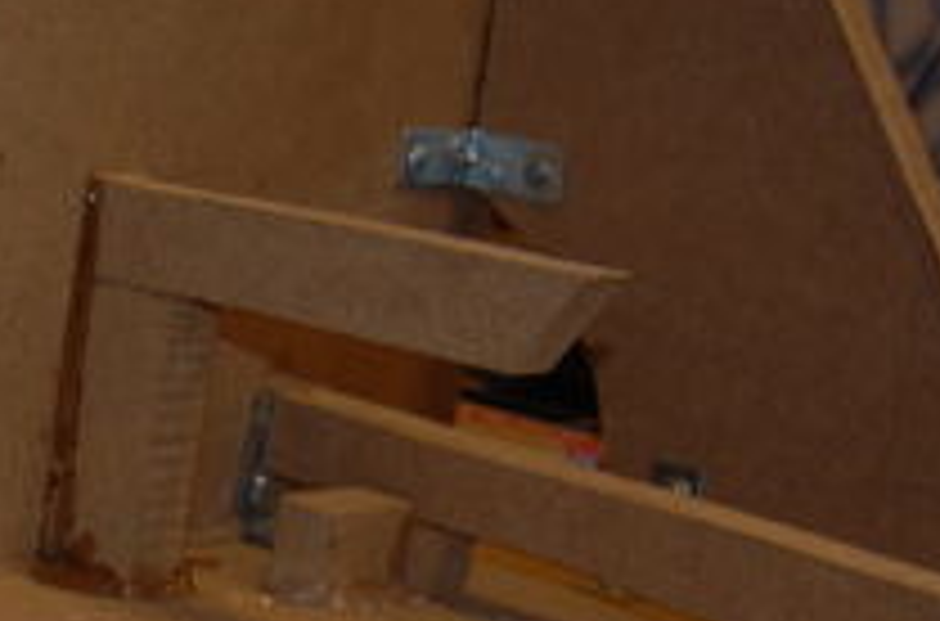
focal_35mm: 92
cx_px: -49
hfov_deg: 21.3
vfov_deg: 14.4
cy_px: 711
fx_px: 2395
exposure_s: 1/60
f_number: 3.8
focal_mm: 20
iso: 400
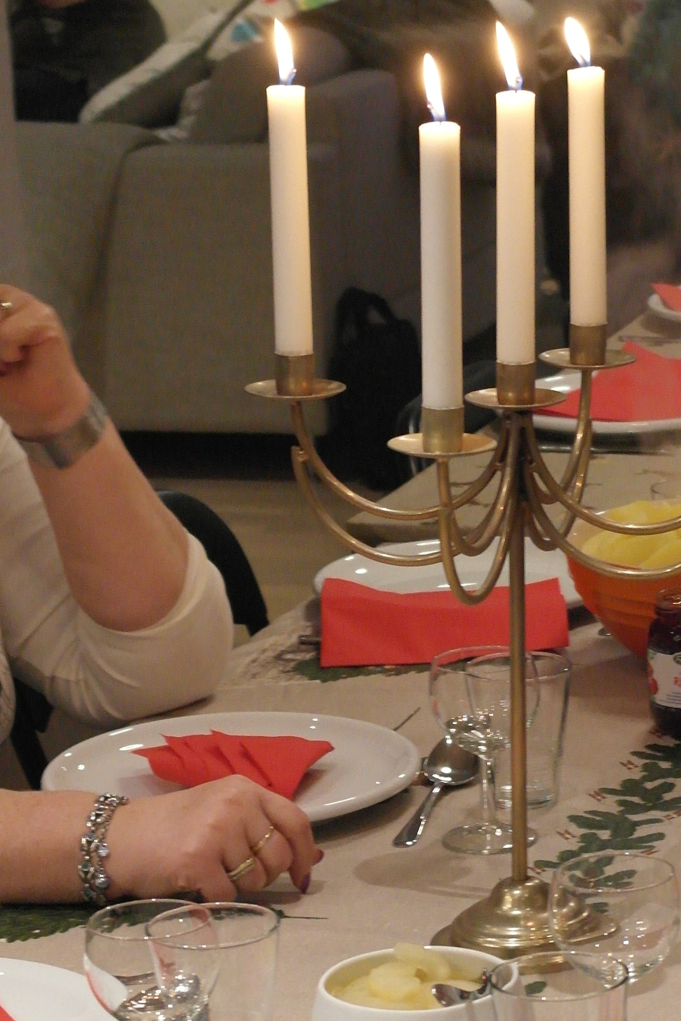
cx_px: 522
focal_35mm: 142
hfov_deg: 9.6
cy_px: 642
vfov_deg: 14.4
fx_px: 4028
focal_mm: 35
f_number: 4.5
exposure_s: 1/25
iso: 1600
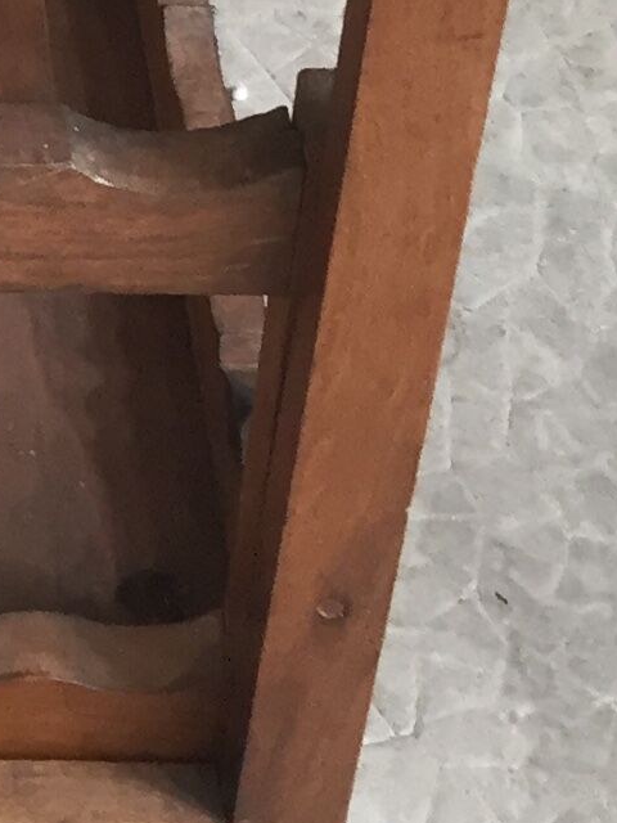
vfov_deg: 12.1
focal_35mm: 148
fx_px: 3517
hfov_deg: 9.4
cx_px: -582
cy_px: -702
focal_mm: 4.15
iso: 100
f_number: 2.2
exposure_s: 1/33
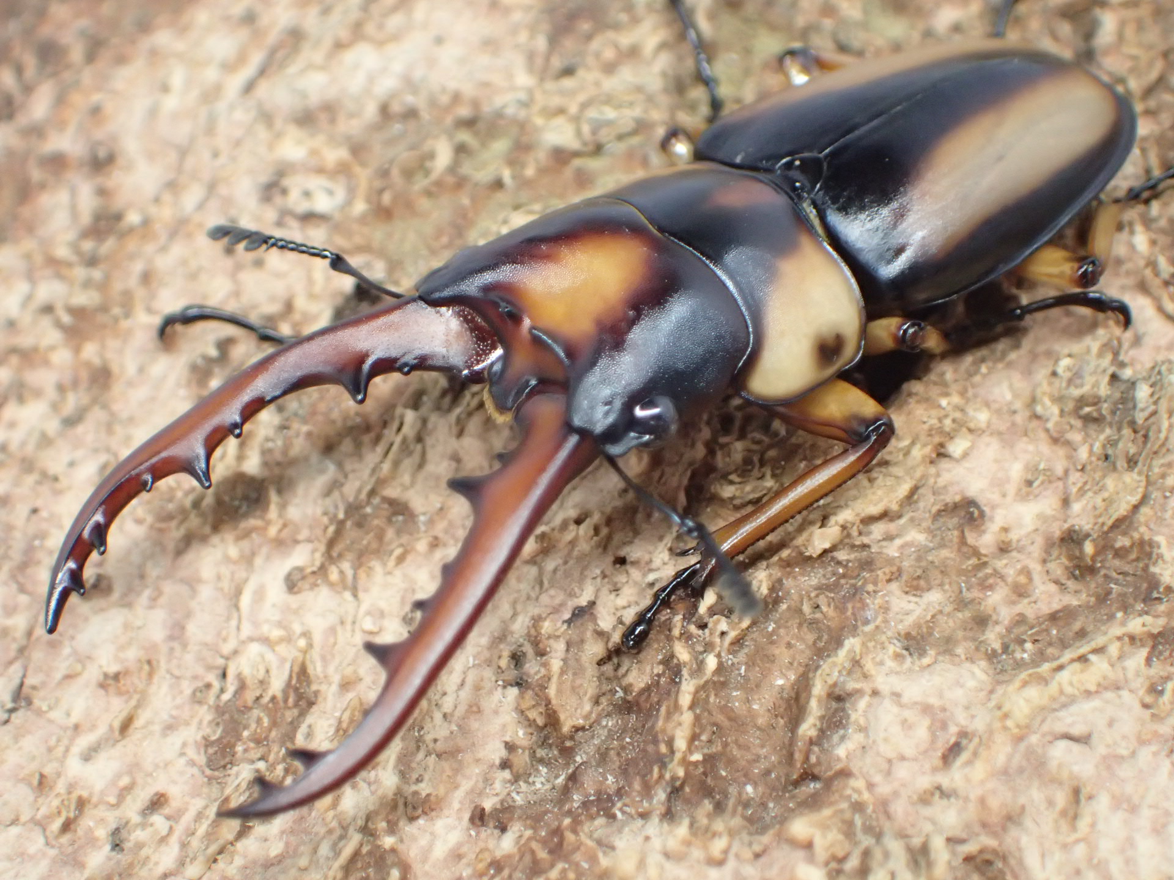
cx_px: 587
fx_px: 3391
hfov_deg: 19.6
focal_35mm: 100
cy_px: 440
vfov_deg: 14.8
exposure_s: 1/100
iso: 1000
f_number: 4.9
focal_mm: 18
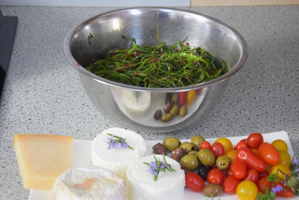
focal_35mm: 78
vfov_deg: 17.5
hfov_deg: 26.0
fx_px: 648
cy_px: 103
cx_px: 153
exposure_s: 1/30
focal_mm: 50
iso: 3200
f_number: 5
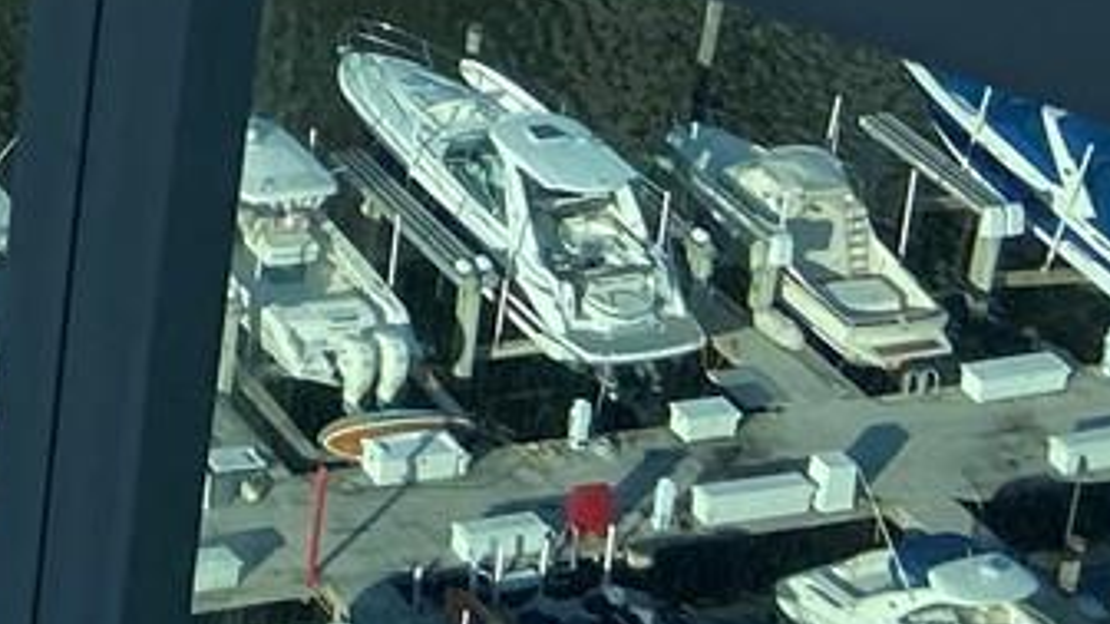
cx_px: -1153
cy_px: -865
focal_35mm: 135
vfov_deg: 8.3
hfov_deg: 13.5
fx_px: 3973
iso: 32
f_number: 1.8
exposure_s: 1/2410
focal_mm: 4.25
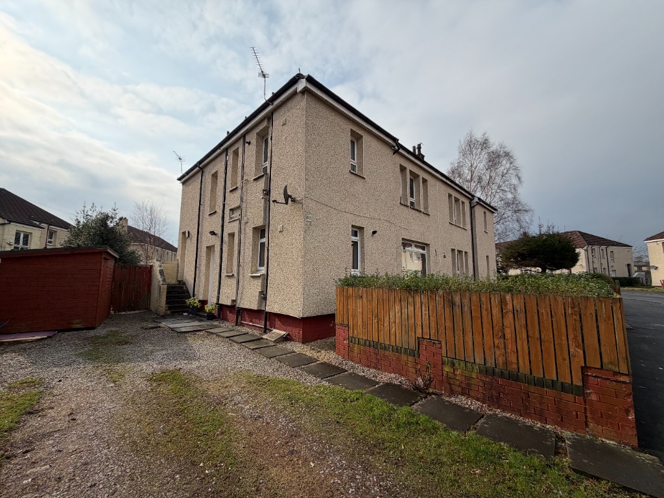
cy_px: 249
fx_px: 269
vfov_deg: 85.7
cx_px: 332
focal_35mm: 14
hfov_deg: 102.1
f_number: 2.2
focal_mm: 2.22
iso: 20
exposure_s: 1/1068
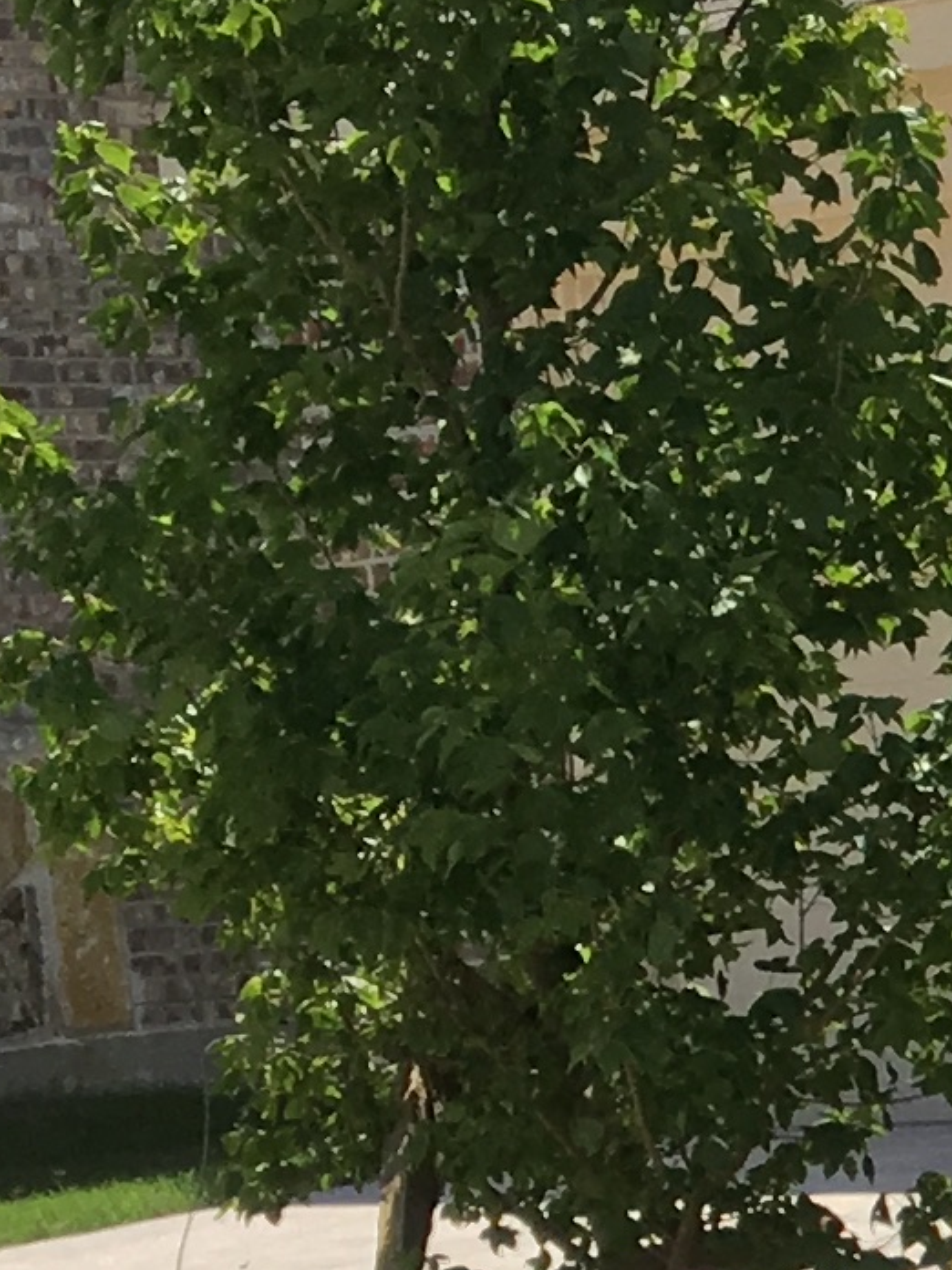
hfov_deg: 7.5
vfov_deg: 11.6
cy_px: 1452
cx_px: 3071
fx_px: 6160
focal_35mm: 168
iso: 25
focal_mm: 4.15
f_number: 2.2
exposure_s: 1/1202
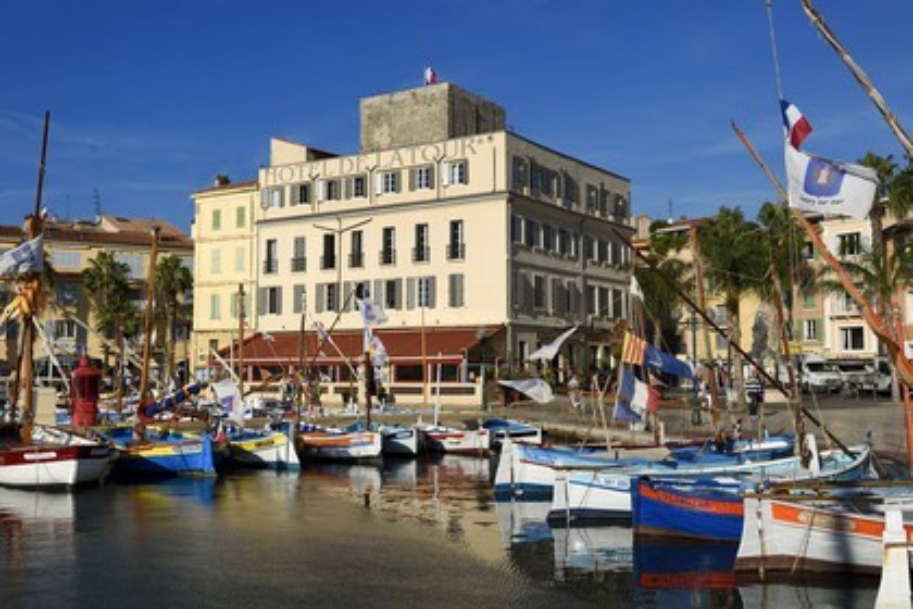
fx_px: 964
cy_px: 304
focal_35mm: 38
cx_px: 456
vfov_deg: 35.1
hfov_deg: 50.7
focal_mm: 38
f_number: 11
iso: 200
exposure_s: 1/500
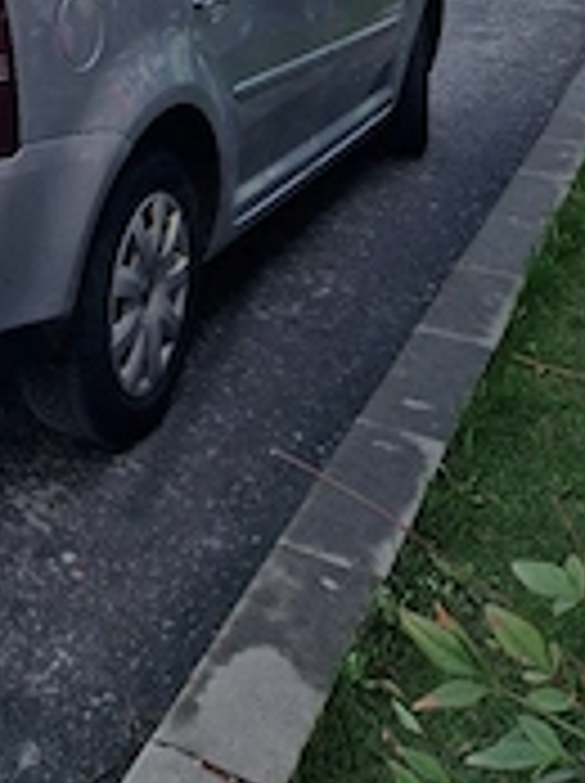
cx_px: -86
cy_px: -72
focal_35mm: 53
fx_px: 1197
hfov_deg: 25.2
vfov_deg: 32.1
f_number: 1.8
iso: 50
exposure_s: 1/714
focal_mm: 5.4
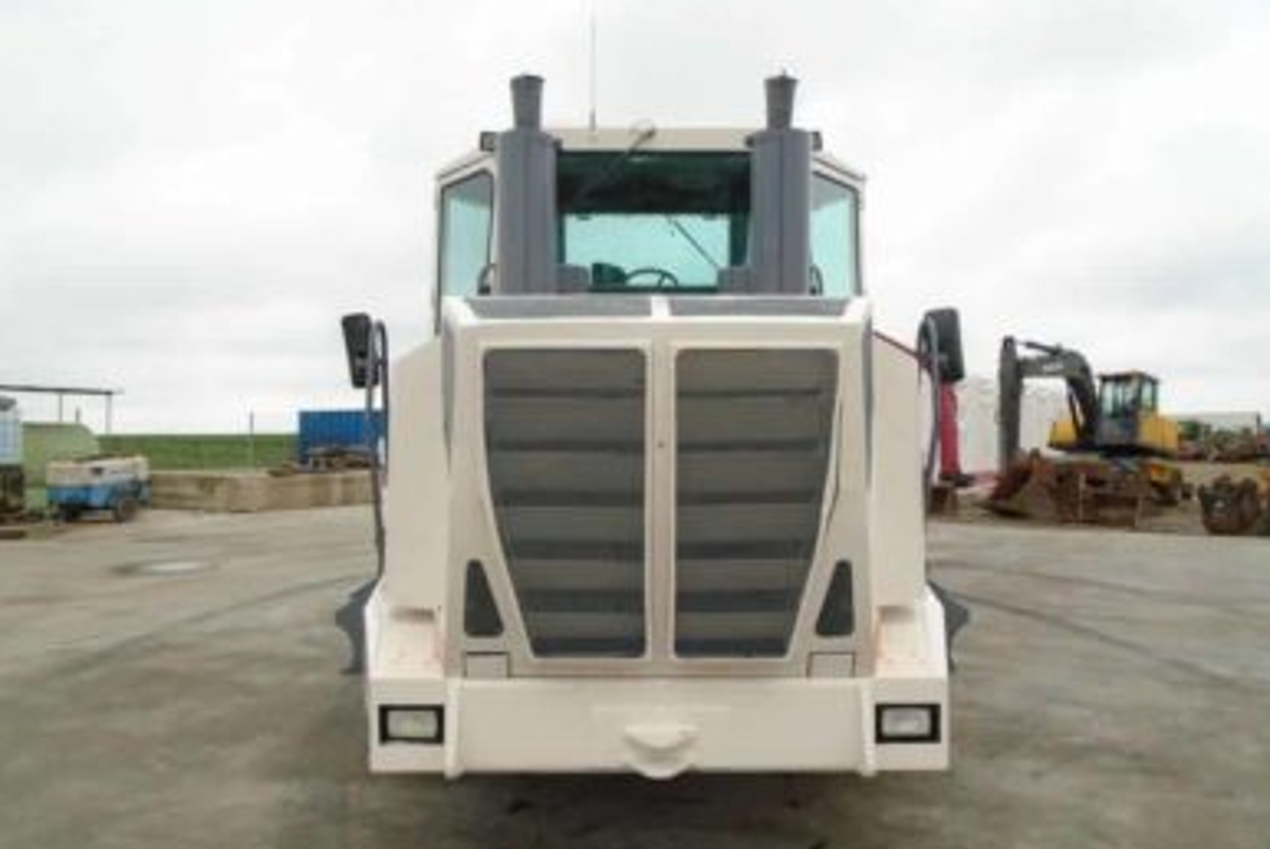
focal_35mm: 28
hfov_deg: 65.4
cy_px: 441
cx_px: 651
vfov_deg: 46.5
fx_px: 988
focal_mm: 4.6
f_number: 3.2
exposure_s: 1/250
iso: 100
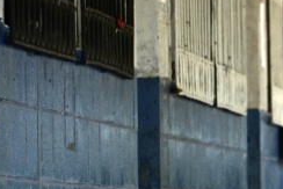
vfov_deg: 2.2
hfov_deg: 3.3
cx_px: 462
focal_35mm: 624
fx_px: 4908
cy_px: 312
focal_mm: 130
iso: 250
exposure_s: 1/200
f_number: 4.8
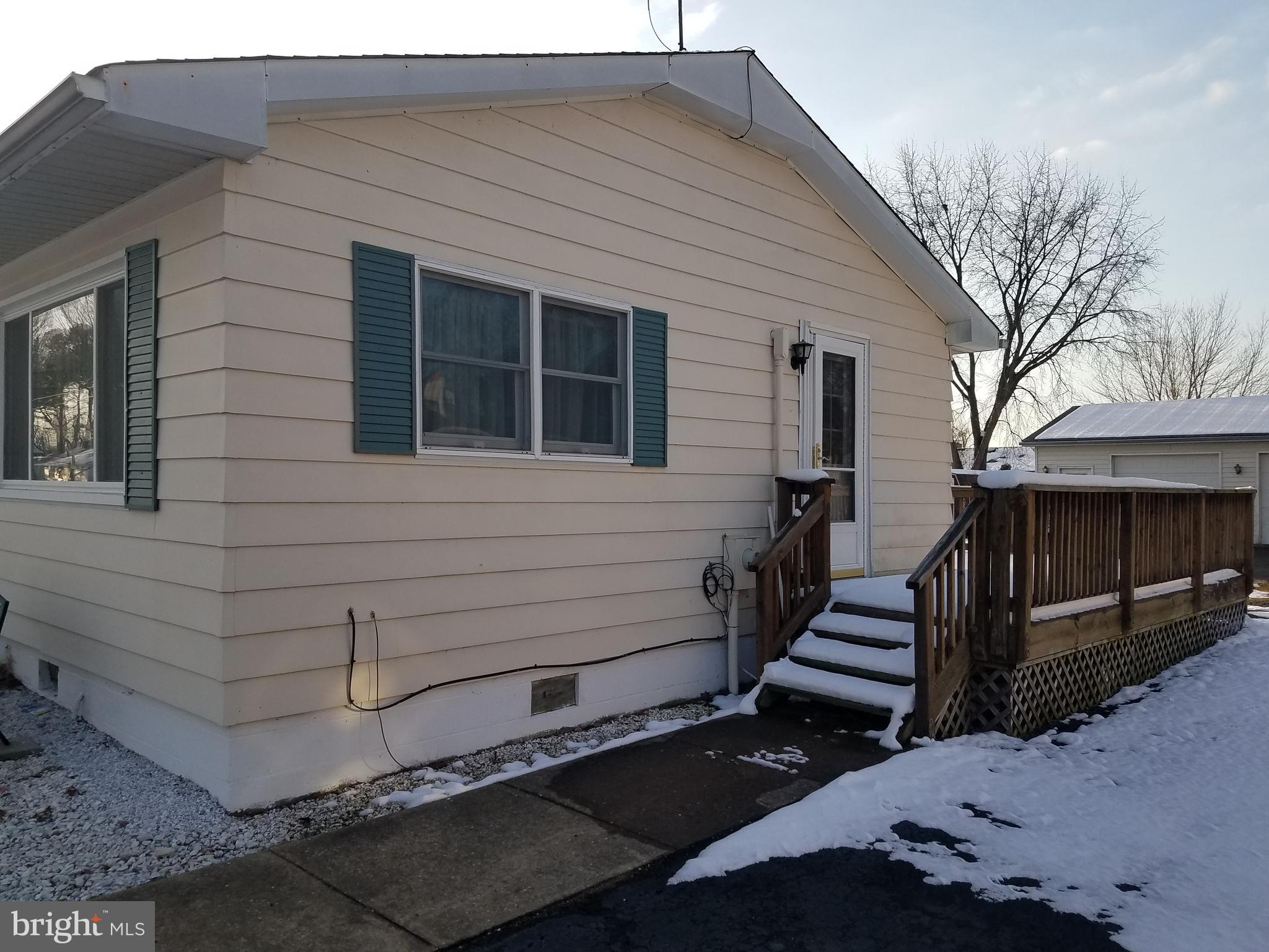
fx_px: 953
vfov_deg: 53.1
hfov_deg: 67.3
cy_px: 476
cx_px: 634
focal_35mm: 26
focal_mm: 4.2
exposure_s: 1/1092
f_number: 1.7
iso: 40
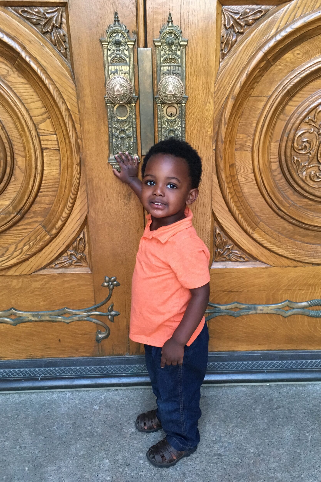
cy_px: 240
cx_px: 179
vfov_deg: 60.3
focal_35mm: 31
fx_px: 415
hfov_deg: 42.3
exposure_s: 1/30
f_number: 2.2
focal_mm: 4.15
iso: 200
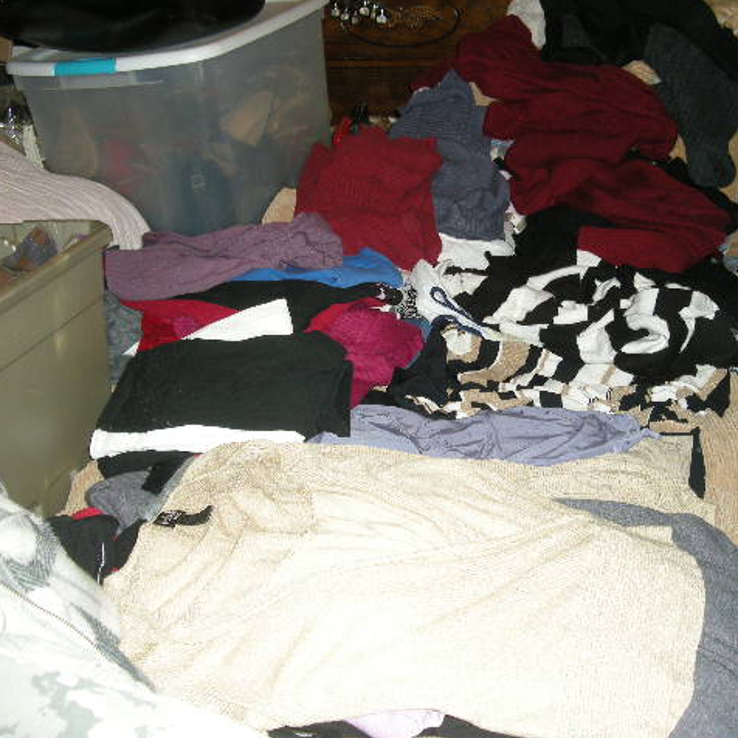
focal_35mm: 44
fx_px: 1061
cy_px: 367
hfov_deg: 38.3
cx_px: 417
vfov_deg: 38.3
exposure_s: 1/60
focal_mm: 7.9
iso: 146
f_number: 2.8
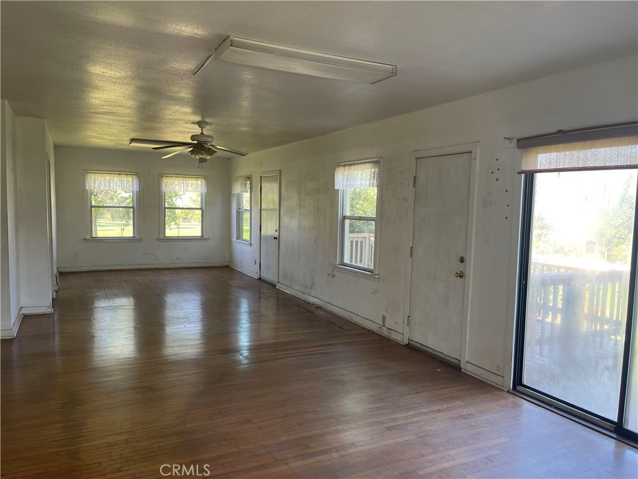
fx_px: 479
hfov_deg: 67.3
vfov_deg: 53.1
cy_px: 240
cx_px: 319
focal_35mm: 26
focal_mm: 5.1
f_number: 1.6
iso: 80
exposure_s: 1/121
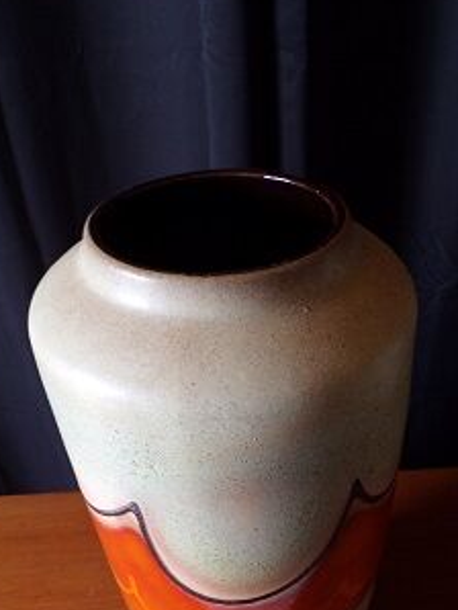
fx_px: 652
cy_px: 409
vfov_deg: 49.2
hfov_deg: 38.7
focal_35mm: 37
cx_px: 257
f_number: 3
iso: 154
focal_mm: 4.3
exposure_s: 1/34
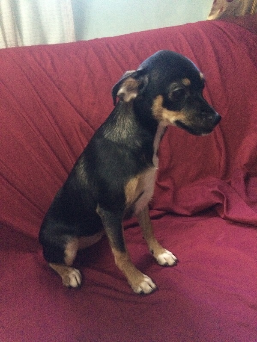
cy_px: 171
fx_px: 287
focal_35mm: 29
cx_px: 128
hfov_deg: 48.2
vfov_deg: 61.7
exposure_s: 1/15
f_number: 2.2
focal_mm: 4.15
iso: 640
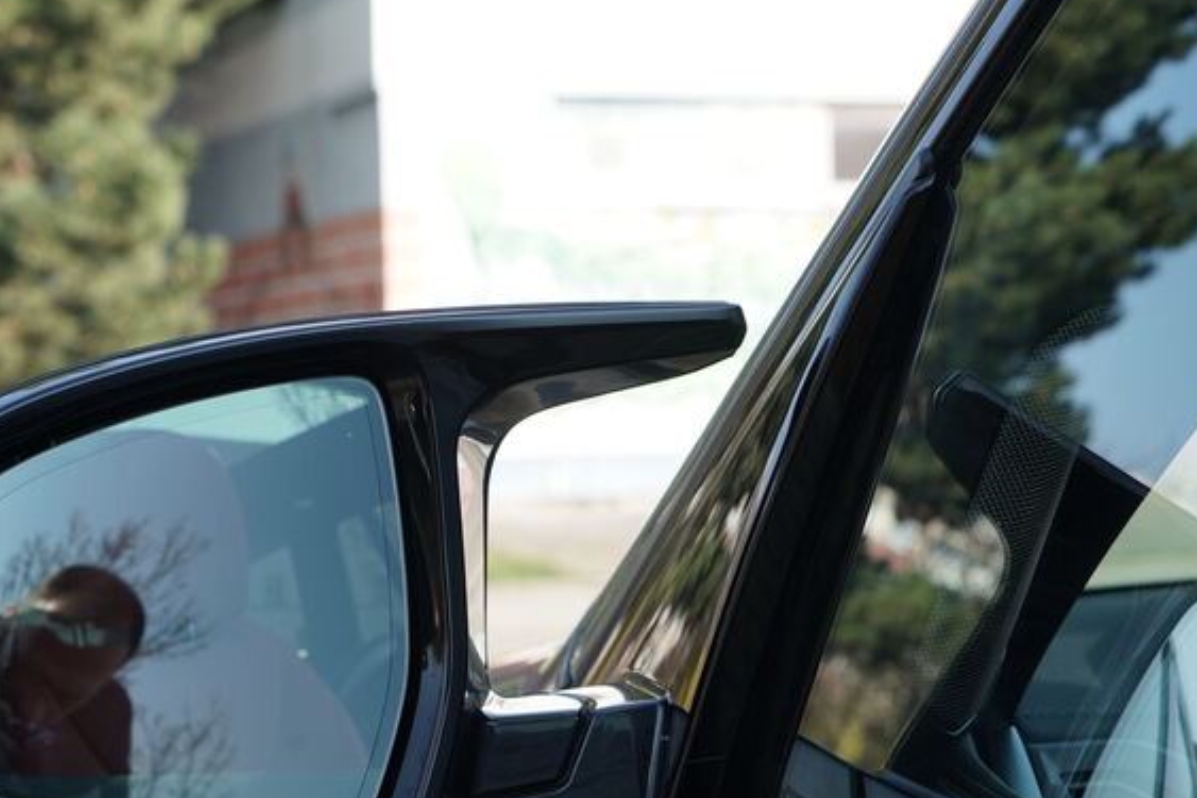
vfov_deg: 17.4
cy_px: 555
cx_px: 364
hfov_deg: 25.8
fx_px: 2593
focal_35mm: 78
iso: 400
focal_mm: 53
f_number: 8
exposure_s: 1/200
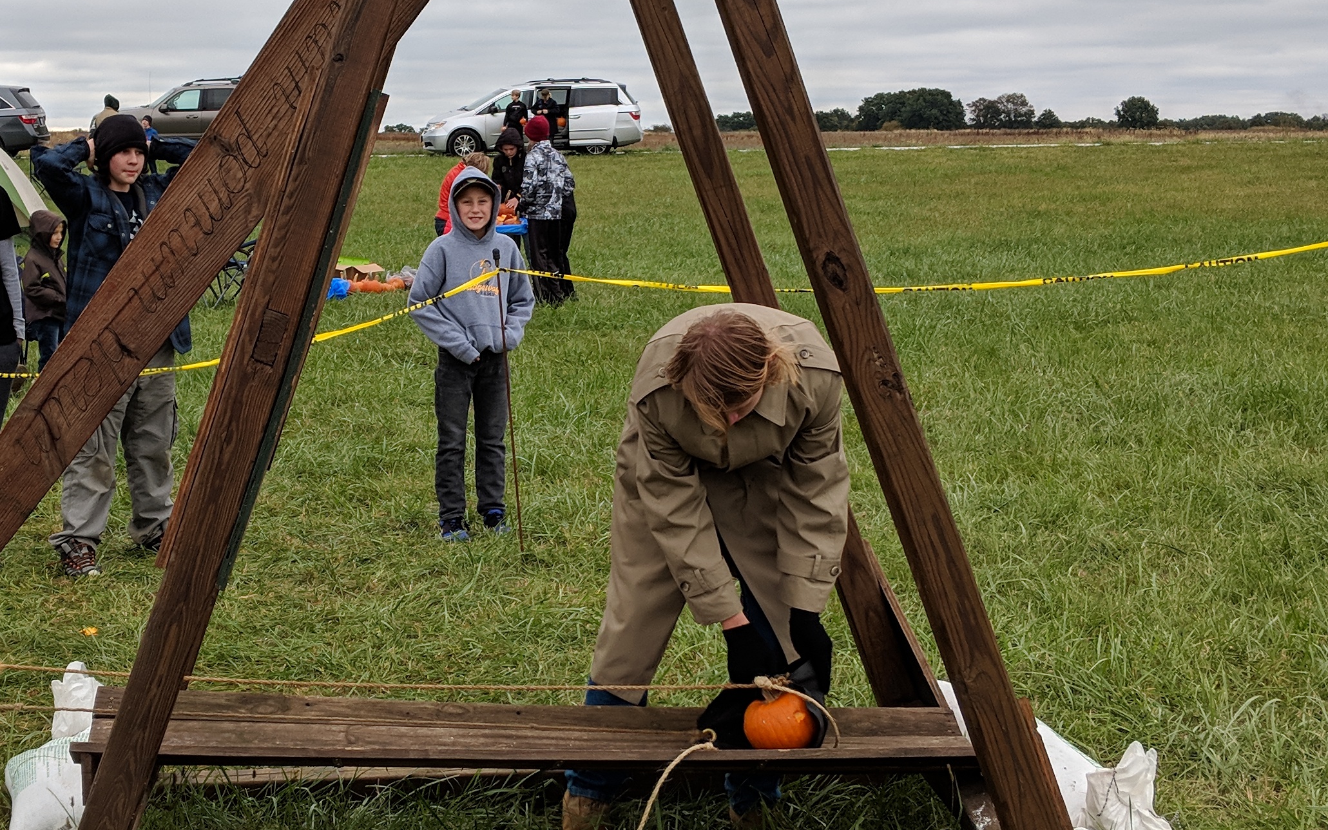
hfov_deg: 36.1
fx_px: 2027
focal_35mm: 56
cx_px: 505
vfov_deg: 23.1
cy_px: 415
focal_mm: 4.44
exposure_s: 1/477
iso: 51
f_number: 1.8
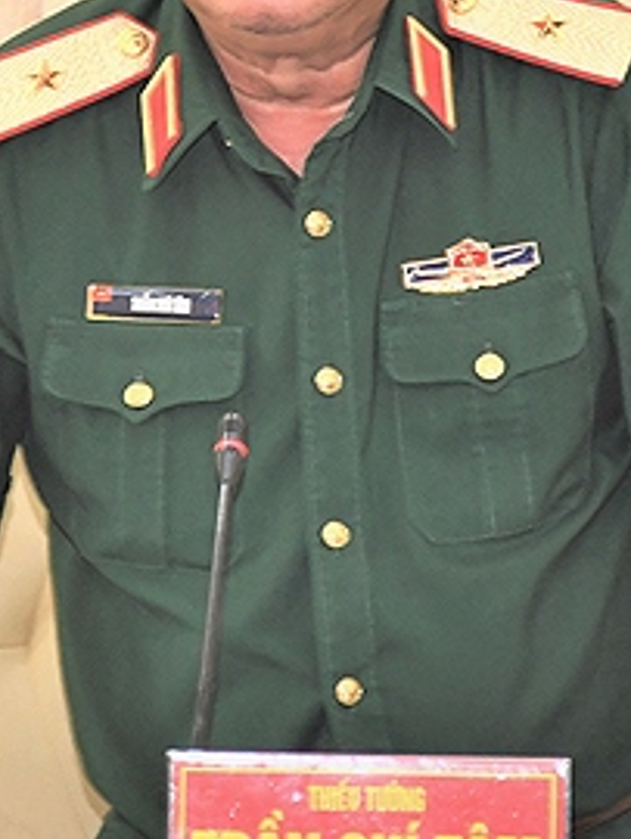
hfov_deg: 3.1
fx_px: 11599
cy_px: 148
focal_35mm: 478
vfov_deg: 4.1
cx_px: 305
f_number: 5.6
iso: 1600
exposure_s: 1/80
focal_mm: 112
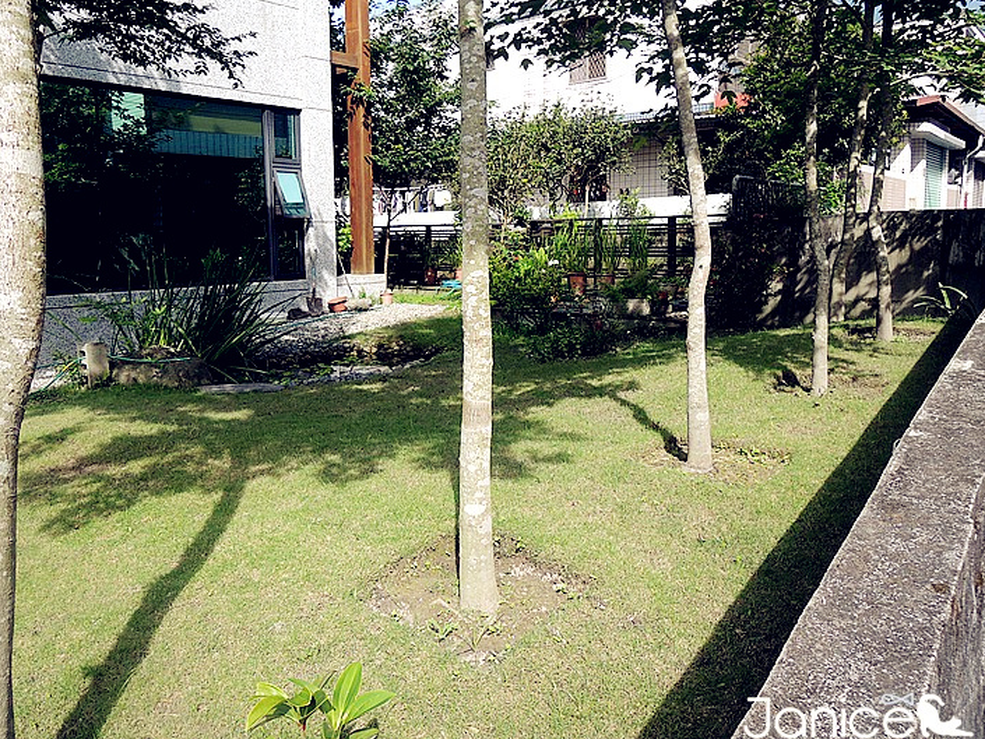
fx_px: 797
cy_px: 342
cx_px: 425
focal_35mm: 28
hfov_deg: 63.2
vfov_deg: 49.7
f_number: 2.8
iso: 100
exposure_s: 1/500
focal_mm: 4.3
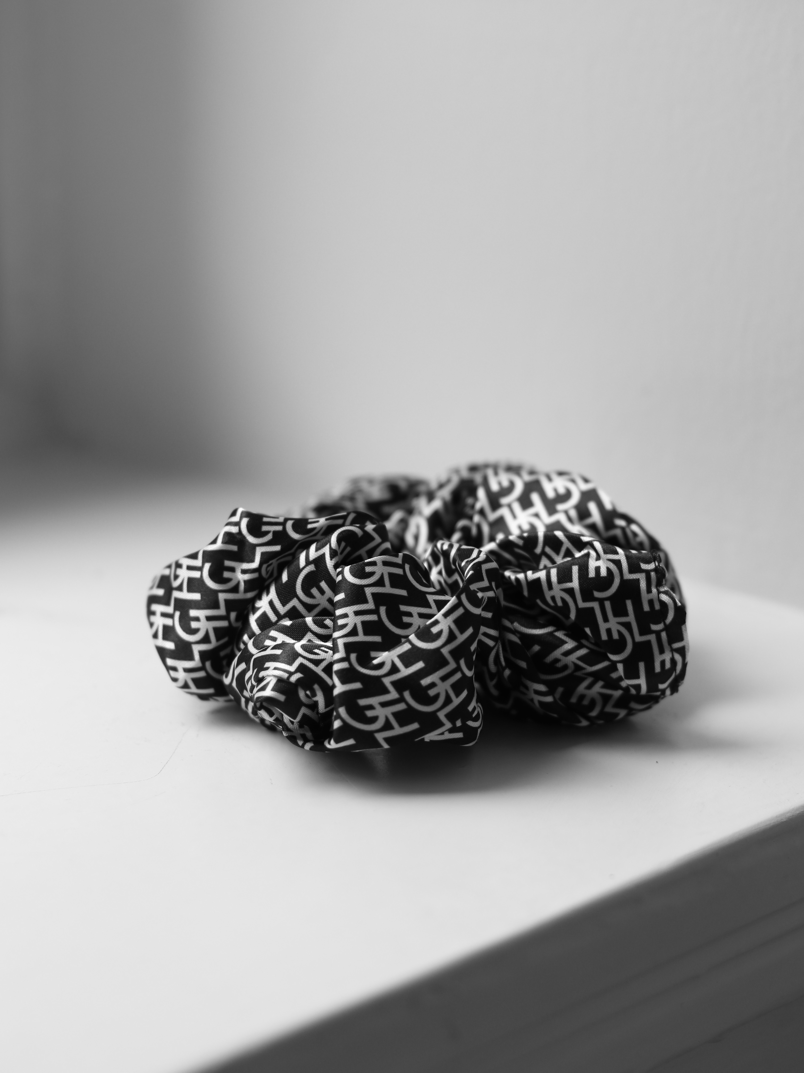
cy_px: 536
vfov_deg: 63.4
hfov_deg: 49.7
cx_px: 402
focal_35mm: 28
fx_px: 867
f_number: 1.8
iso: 20
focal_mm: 3.99
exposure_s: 1/315
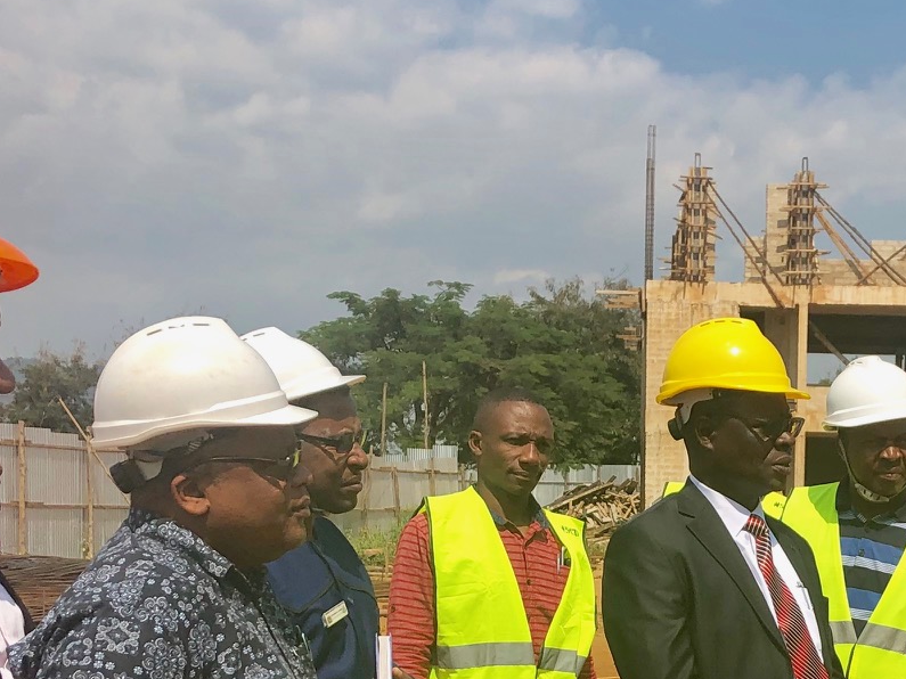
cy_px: 653
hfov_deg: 26.9
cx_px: 729
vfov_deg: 20.2
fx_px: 1858
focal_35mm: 71
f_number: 1.8
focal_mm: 4
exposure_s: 1/2288
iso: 20
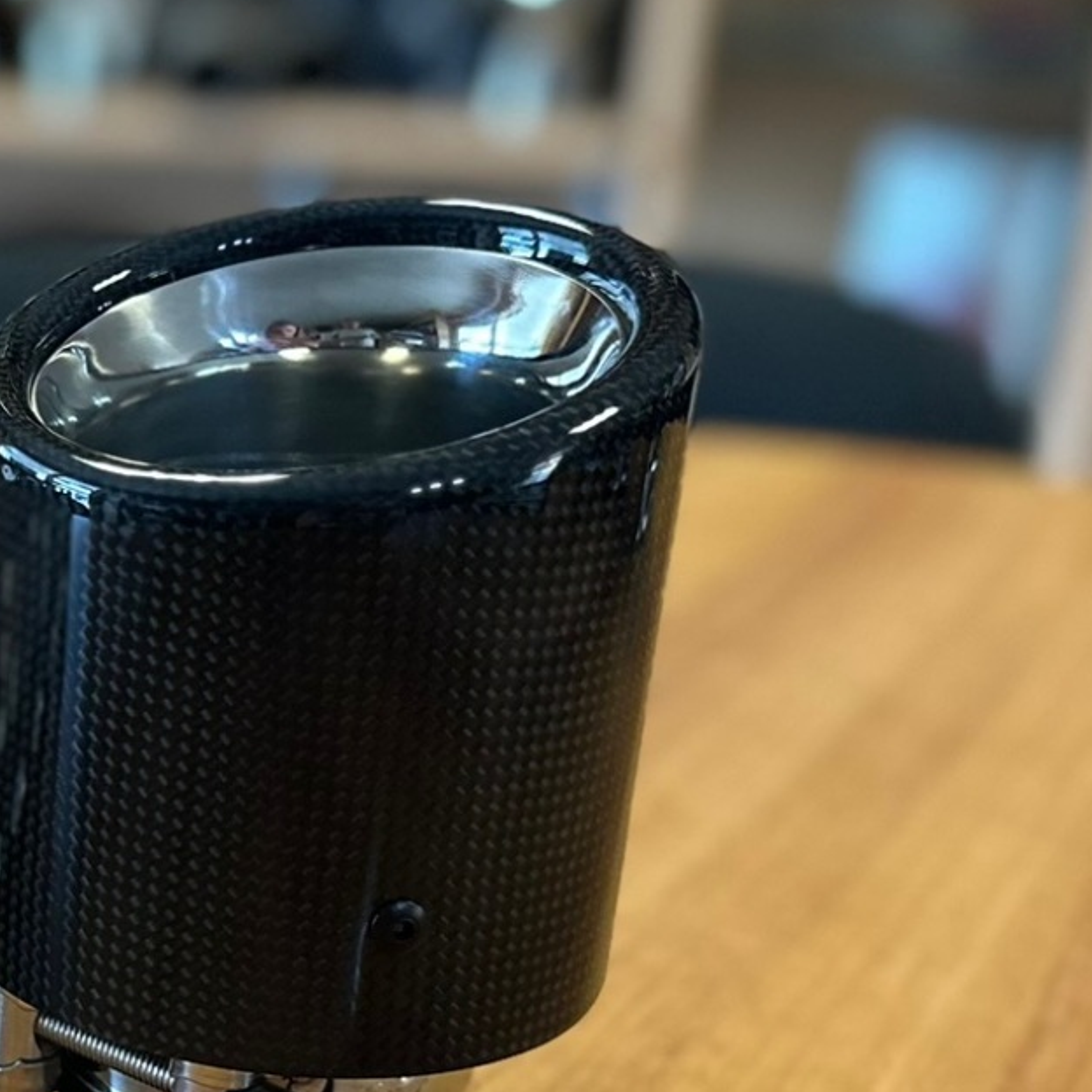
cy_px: 712
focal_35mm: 68
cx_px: -212
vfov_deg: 25.2
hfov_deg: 23.3
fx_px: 2427
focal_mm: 6.86
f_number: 1.78
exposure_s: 1/50
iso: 320
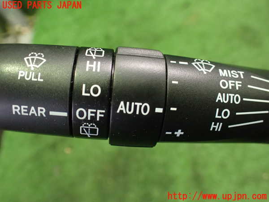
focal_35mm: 30
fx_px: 233
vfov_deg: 46.8
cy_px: 101
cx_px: 134
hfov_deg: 60.0
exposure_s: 1/30
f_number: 2.3
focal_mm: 5.4
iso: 1250
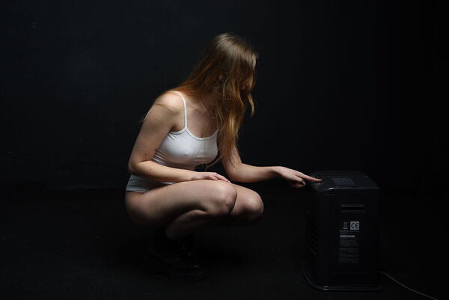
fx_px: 562
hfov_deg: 43.6
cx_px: 224
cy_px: 150
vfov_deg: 29.9
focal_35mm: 45
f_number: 5.6
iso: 100
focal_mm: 45
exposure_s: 1/160
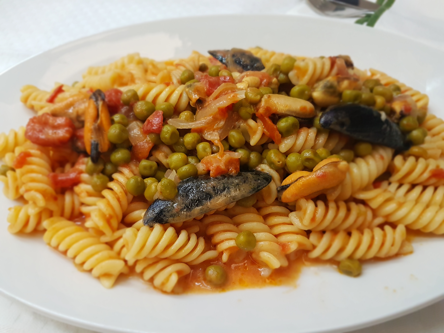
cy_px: 166
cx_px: 222
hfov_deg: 67.3
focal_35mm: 26
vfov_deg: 53.1
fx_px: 333
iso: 160
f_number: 1.7
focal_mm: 4.2
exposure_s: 1/50
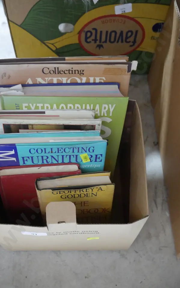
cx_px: 82
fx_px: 267
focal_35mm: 34
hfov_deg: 37.3
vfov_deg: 56.7
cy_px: 144
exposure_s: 1/60
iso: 2500
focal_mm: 15
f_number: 3.6
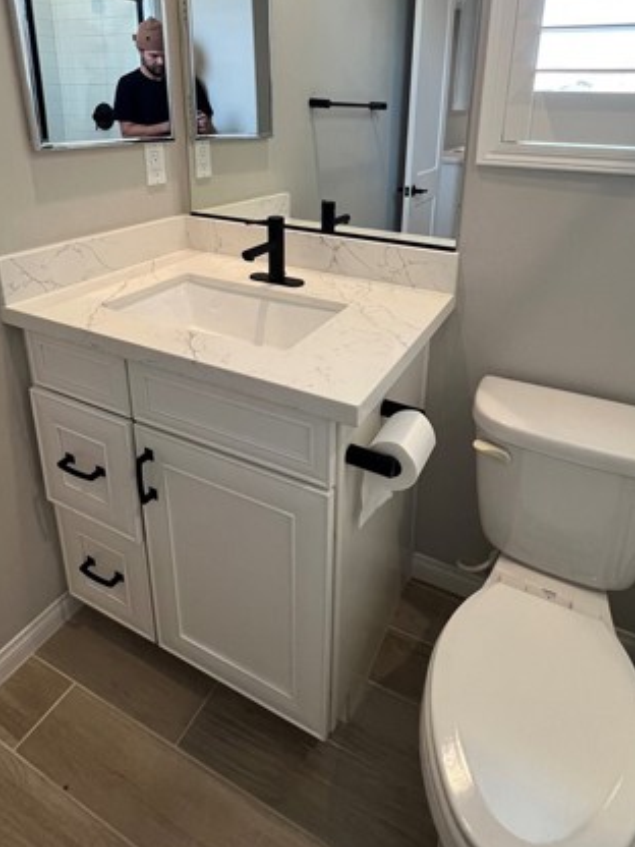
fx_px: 489
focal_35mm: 20
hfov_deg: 65.8
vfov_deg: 79.0
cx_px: 352
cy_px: 281
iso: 200
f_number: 1.8
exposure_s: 1/120
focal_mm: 1.57
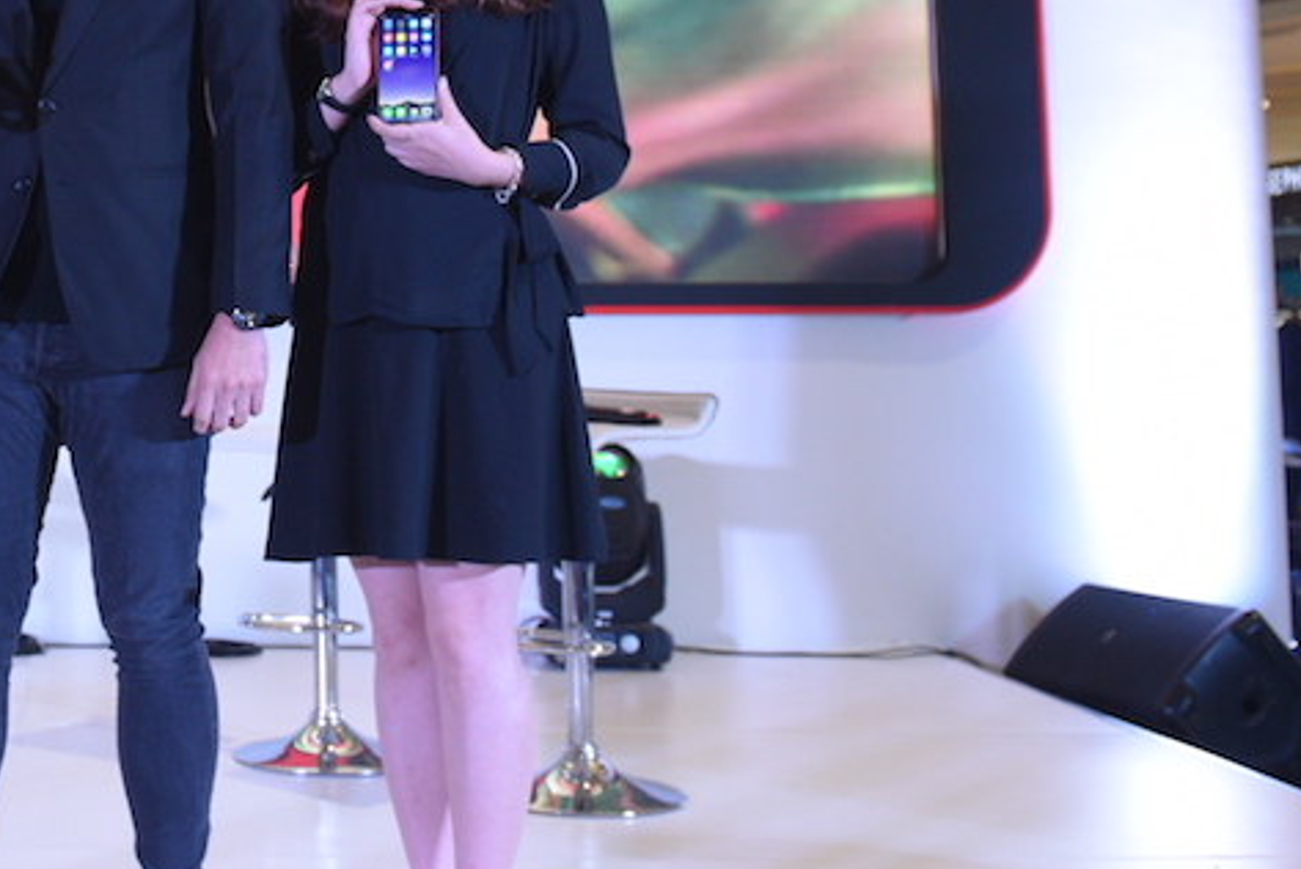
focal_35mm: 61
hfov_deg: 30.8
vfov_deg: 21.7
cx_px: 37
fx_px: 2206
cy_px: 48
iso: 1000
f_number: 4
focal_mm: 24
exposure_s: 1/160
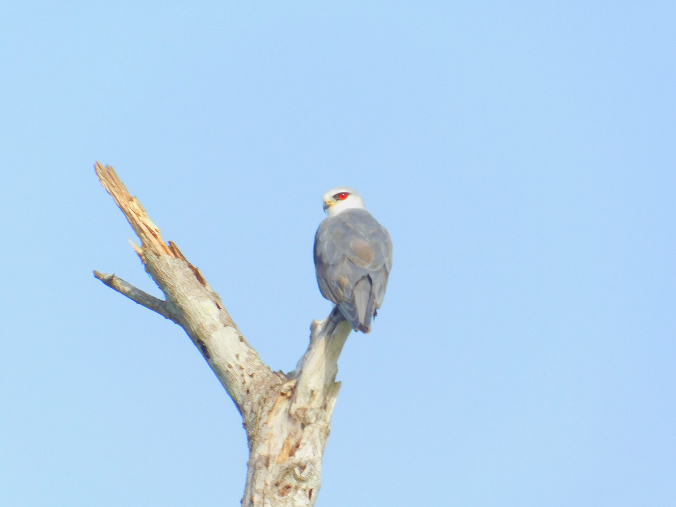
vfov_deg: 1.6
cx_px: 338
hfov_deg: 2.2
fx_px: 17849
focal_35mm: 914
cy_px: 254
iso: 125
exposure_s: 1/200
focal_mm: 160
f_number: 6.5
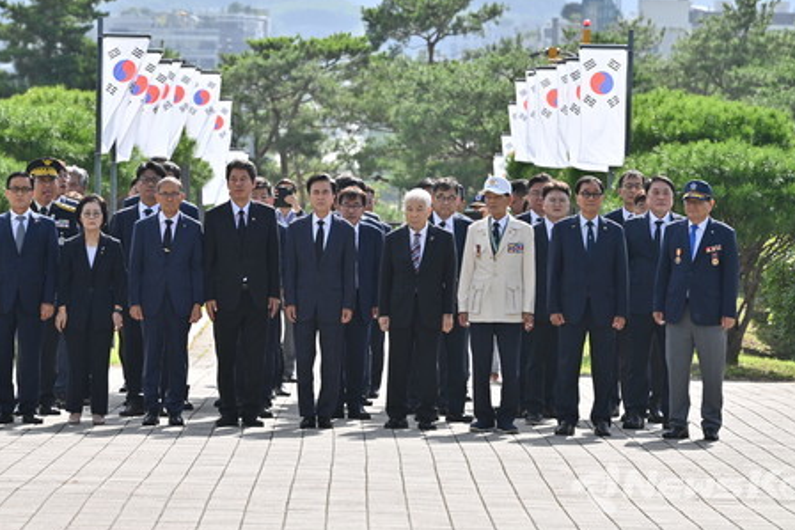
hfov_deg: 7.7
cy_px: 186
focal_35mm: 268
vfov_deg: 5.1
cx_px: 385
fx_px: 5920
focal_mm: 200
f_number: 8
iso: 100
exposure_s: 1/320
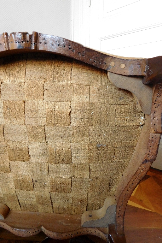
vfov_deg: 67.3
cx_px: 72
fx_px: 182
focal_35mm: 27
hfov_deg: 47.9
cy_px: 125
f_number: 3.4
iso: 400
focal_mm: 4.5
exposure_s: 1/10
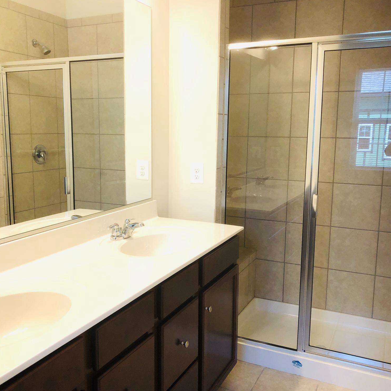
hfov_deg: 48.4
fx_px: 434
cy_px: 200
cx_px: 181
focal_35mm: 34
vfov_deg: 48.4
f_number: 1.8
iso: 64
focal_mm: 3.99
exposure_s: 1/120
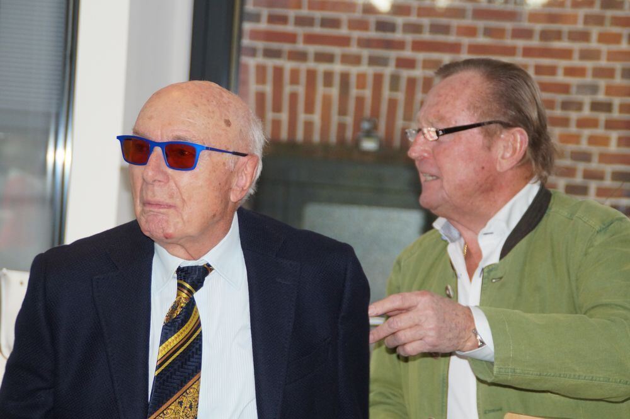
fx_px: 2623
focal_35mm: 150
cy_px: 210
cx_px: 315
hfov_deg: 13.7
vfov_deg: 9.1
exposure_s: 1/160
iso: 800
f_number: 5.6
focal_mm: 100
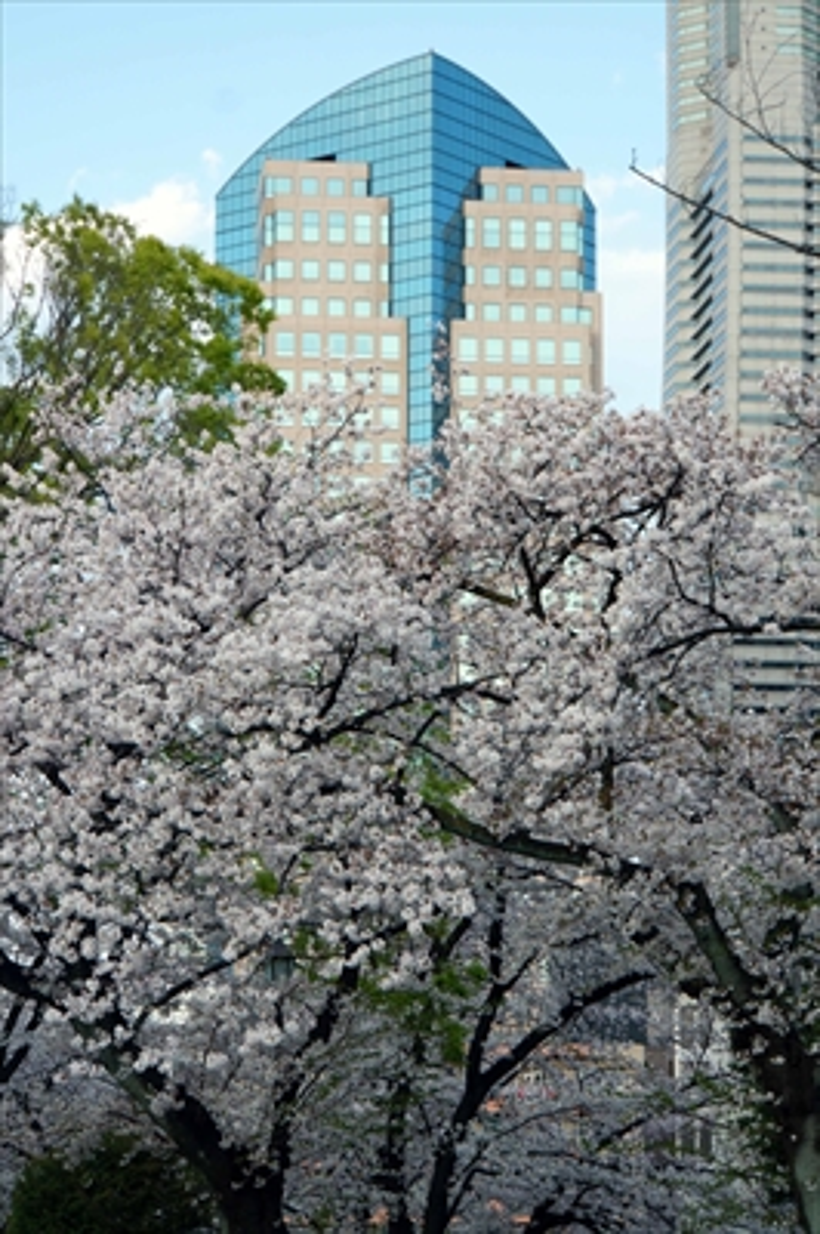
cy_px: 617
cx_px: 410
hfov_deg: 15.6
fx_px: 2993
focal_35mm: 87
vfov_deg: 23.3
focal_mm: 58.3
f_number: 7.1
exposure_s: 1/125
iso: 100
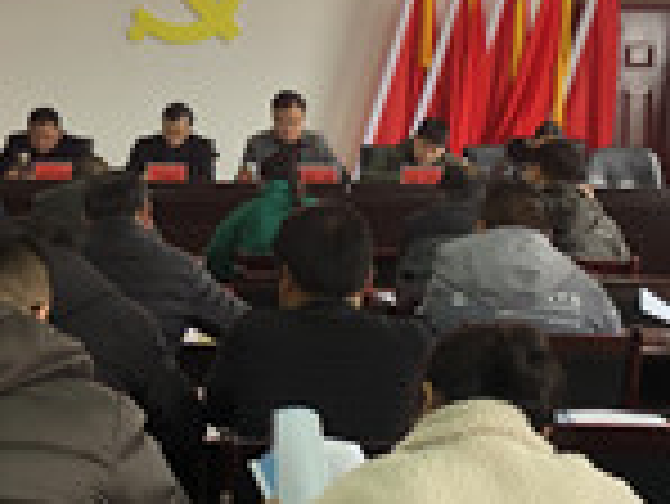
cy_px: 200
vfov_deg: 15.7
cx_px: 153
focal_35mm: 94
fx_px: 1821
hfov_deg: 20.7
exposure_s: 1/83
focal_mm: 4
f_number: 1.8
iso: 125
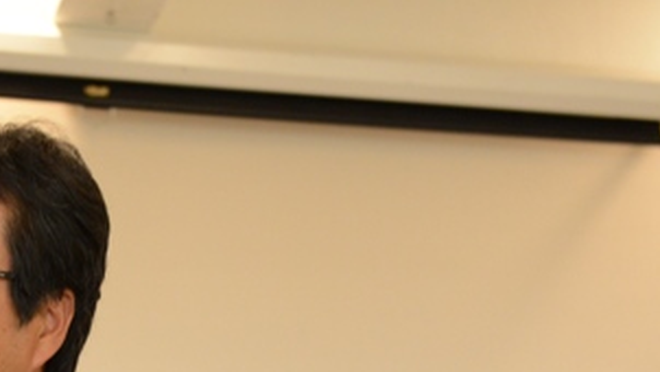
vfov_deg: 9.8
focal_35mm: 122
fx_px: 2135
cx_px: 0
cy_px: 465
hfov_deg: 17.2
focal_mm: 55
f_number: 4.5
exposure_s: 1/60
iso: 3600
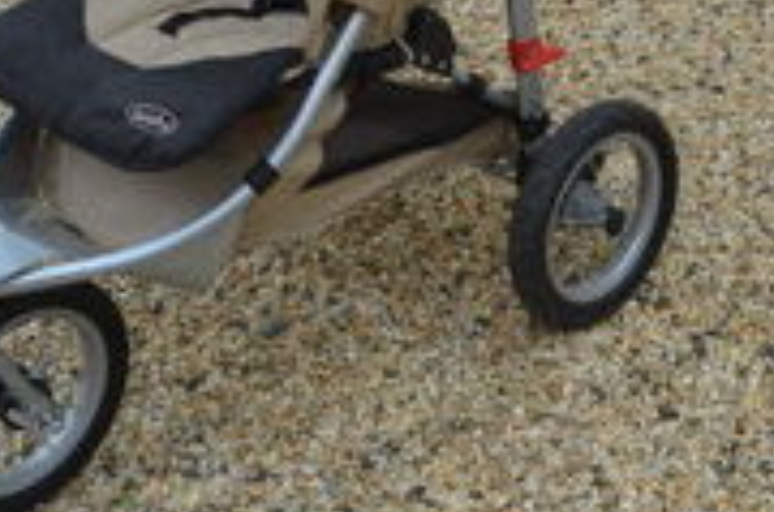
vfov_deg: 15.0
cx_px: 662
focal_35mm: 88
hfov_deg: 22.7
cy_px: -82
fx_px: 1887
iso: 200
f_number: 8
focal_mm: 22
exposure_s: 1/250
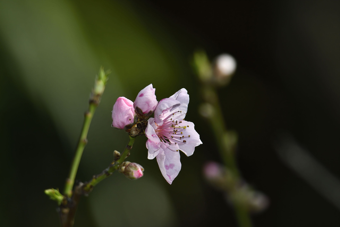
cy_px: 114
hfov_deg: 2.7
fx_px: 7083
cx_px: 170
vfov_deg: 1.8
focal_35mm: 750
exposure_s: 1/800
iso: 400
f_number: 8
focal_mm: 500
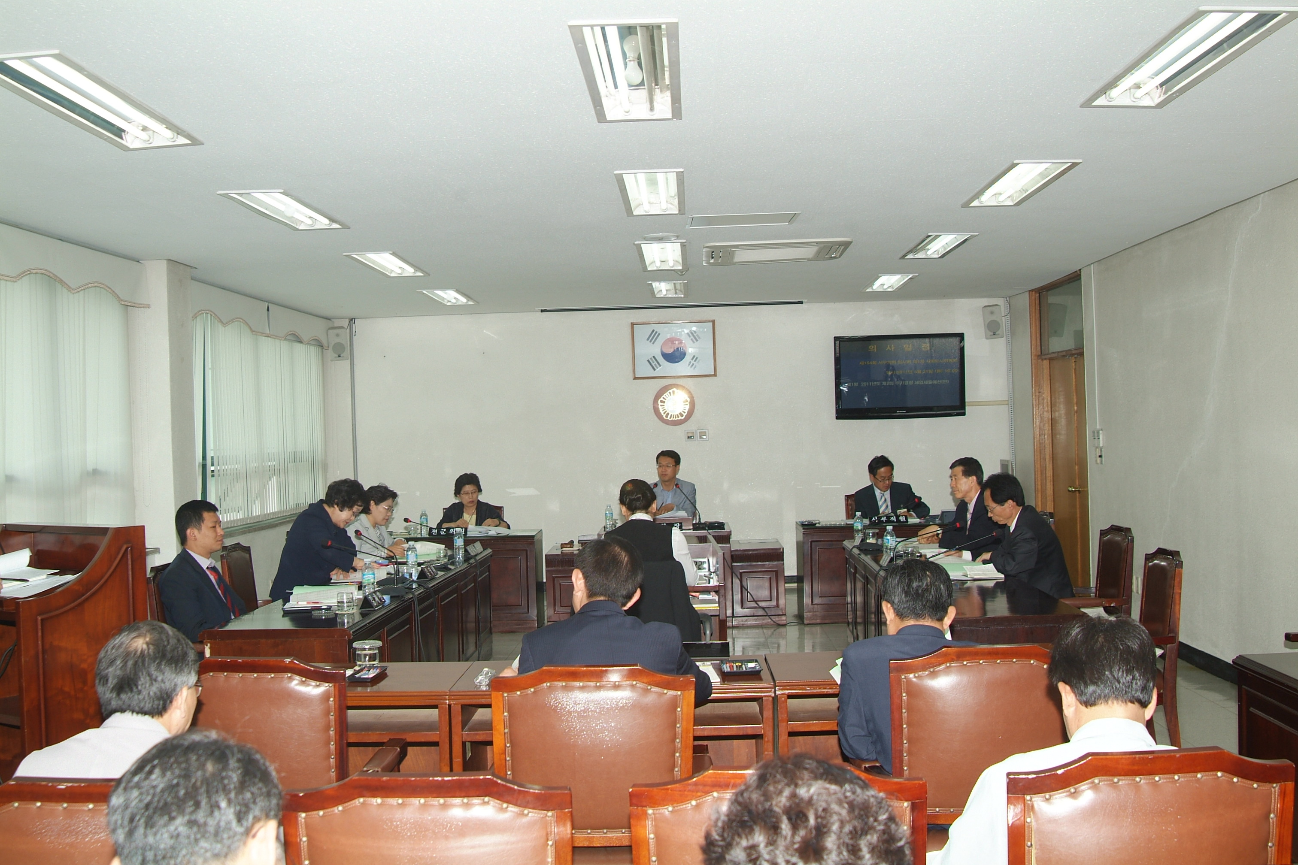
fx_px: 1298
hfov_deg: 53.1
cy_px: 432
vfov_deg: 36.9
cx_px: 649
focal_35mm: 36
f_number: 4.8
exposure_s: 1/60
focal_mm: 24
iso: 200
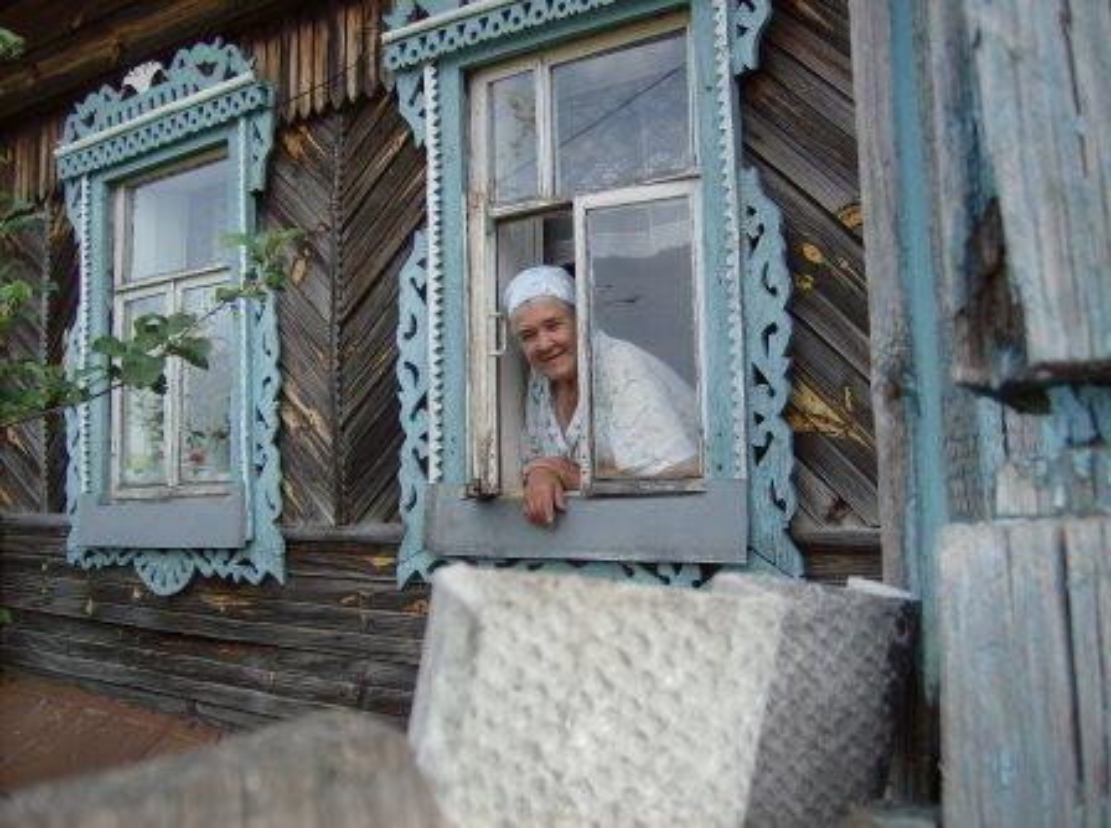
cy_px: 414
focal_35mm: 36
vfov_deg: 39.5
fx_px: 1153
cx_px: 556
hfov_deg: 51.5
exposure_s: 1/462
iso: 100
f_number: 2.8
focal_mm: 6
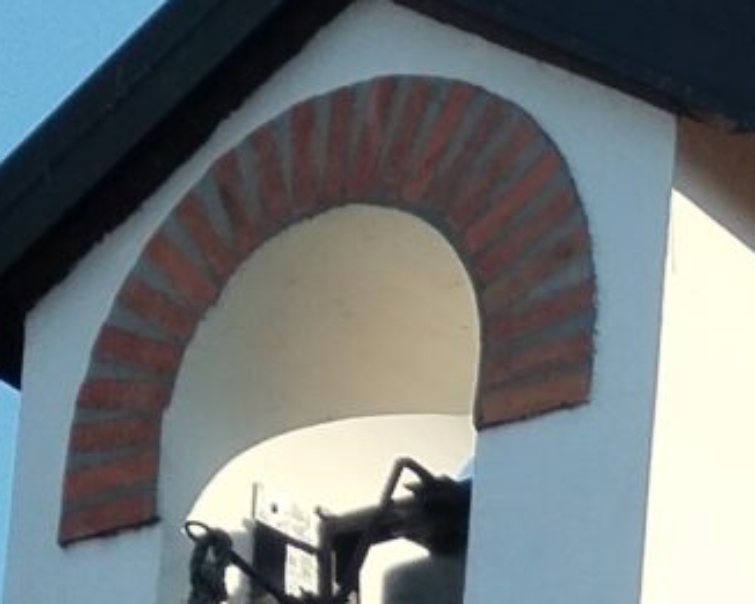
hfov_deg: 9.0
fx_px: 4448
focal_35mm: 199
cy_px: 1770
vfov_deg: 7.0
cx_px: 1672
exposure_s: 1/1098
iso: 100
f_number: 1.8
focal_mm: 4.75
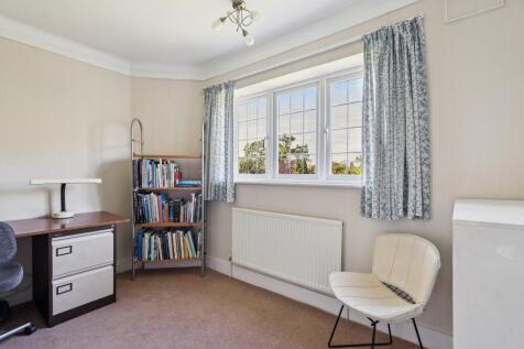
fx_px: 233
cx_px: 262
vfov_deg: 73.7
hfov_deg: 96.8
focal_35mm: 16
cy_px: 174
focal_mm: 16
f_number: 5.6
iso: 320
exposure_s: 1/25
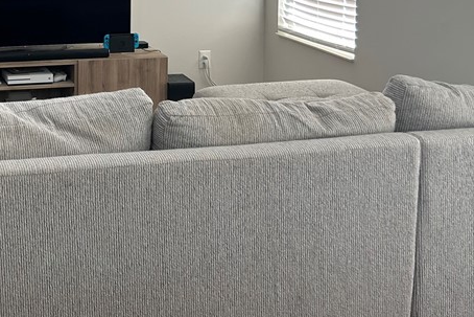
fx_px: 803
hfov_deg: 30.7
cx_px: 11
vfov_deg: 21.3
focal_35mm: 61
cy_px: -19
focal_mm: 5.7
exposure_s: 1/120
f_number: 1.5
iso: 80
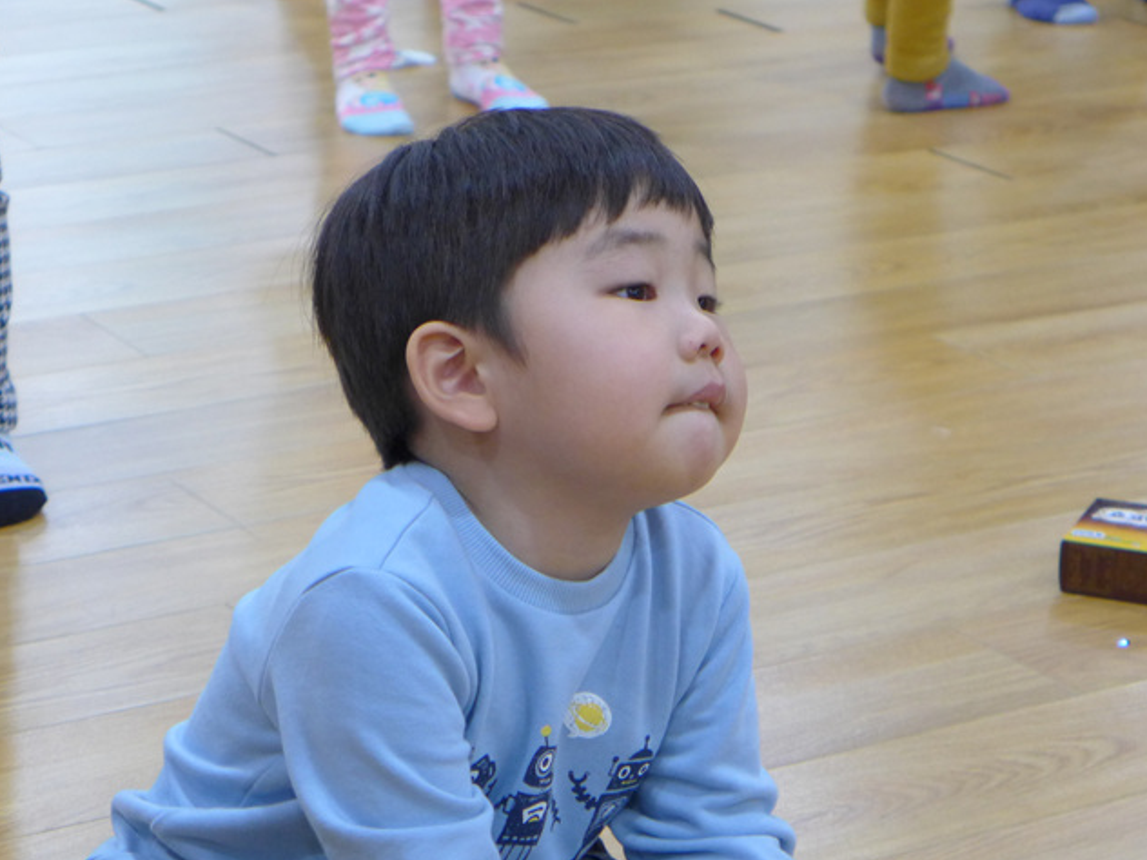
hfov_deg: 17.3
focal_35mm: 114
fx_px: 3777
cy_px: 483
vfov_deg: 13.0
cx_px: 588
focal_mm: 17.7
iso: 400
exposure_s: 1/100
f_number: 2.3
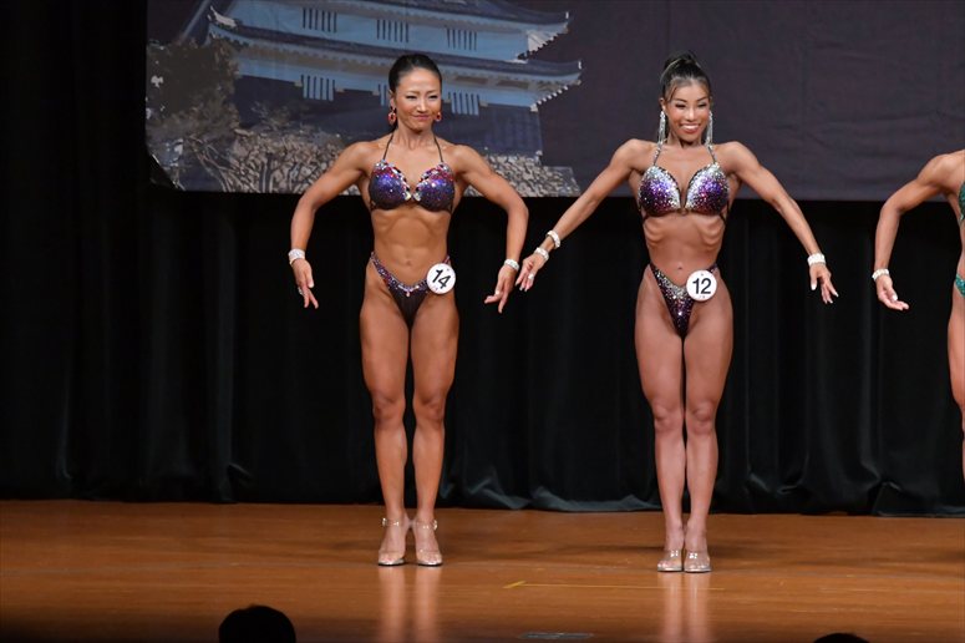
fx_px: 7636
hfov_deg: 7.2
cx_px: 482
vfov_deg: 4.8
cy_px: 322
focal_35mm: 285
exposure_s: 1/400
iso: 5000
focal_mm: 190
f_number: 5.6
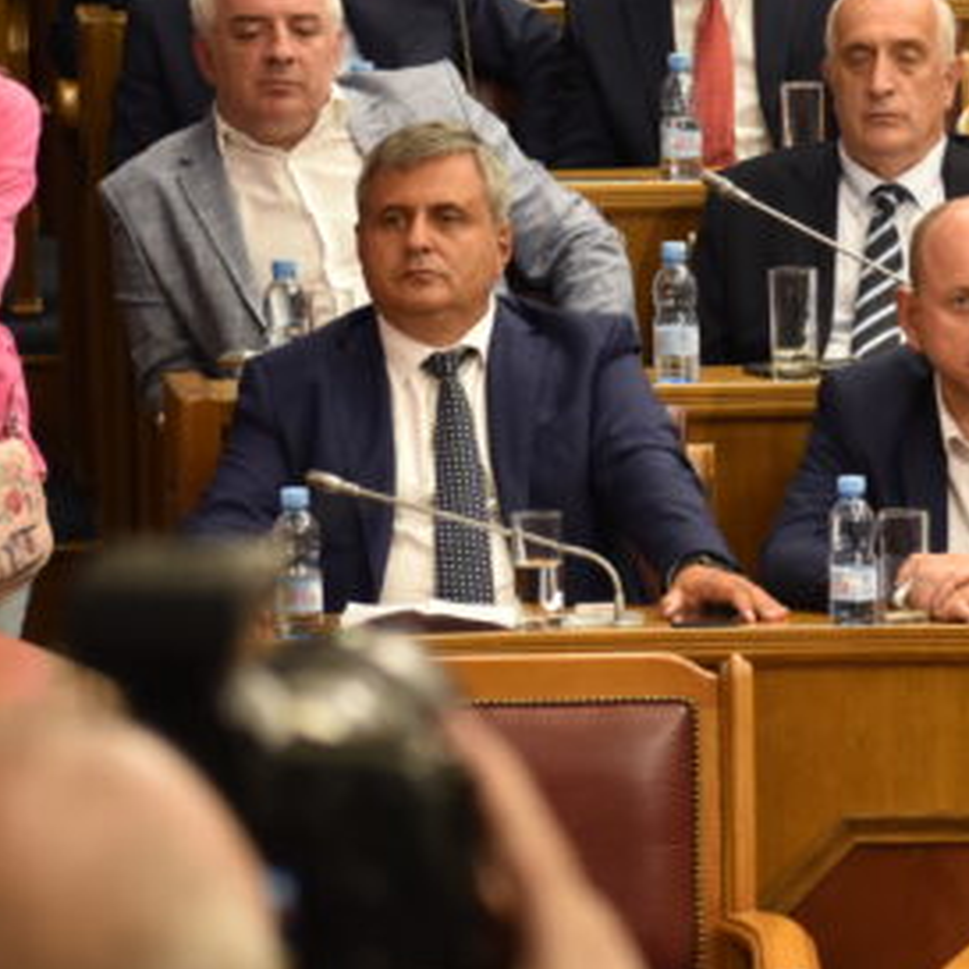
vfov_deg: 5.7
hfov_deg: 5.7
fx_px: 9754
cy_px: 355
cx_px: 1182
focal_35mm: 308
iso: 720
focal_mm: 86
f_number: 4.8
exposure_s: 1/60
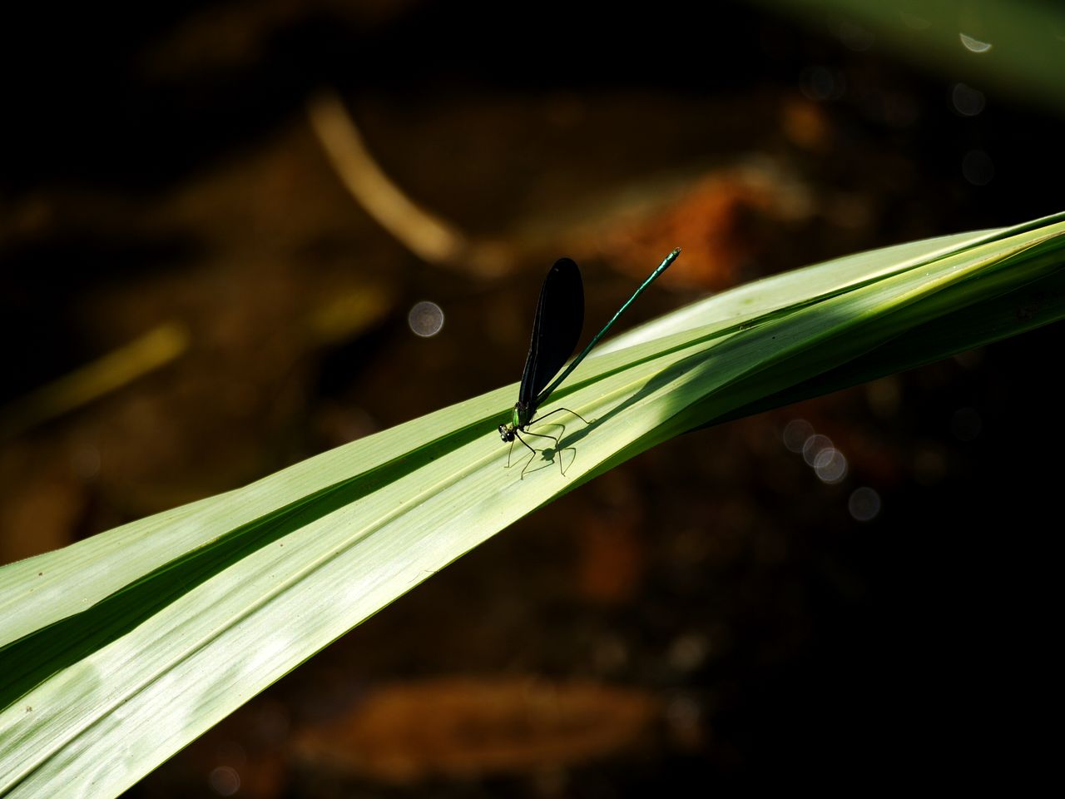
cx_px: 532
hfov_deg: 6.6
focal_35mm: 300
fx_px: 9230
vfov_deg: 5.0
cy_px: 400
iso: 100
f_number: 5.6
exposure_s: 1/250
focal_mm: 150
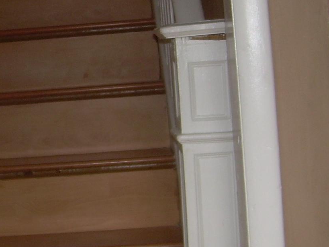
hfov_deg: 19.9
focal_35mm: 95
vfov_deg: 15.4
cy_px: 37
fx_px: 903
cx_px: -14
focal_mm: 6.3
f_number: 2.8
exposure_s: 1/60
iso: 50
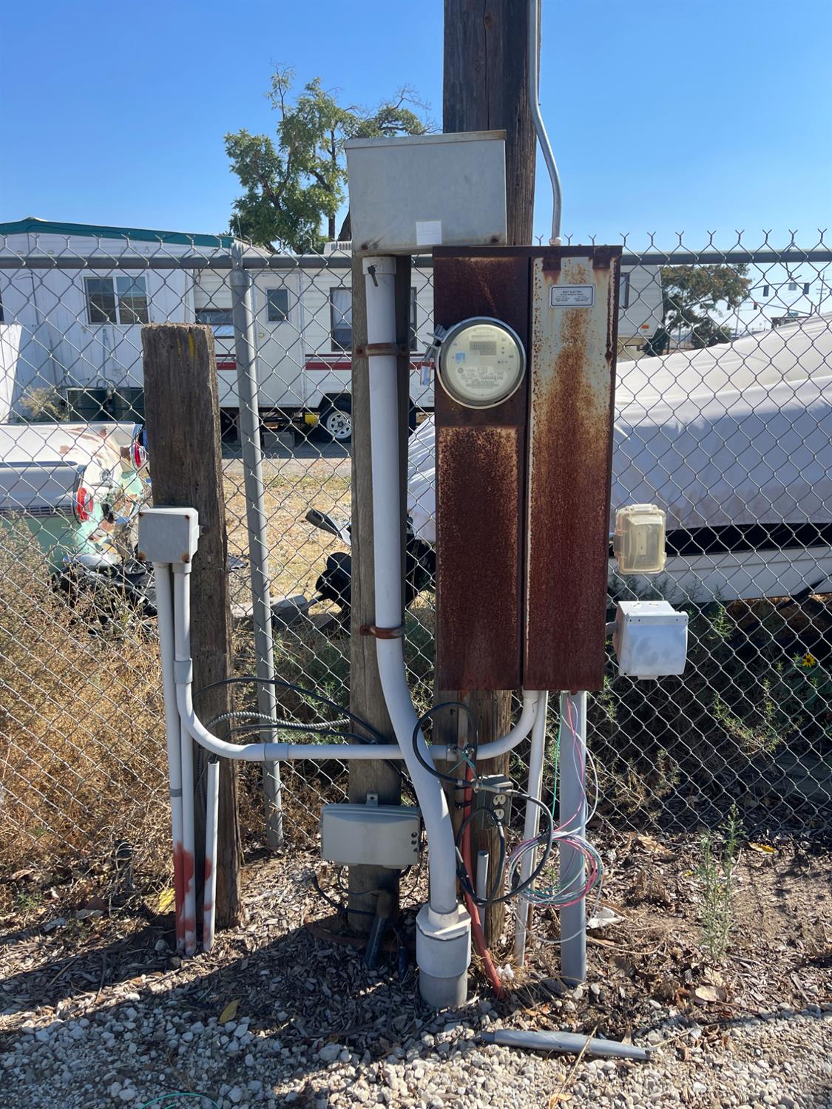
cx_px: 416
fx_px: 801
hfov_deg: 54.9
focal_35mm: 25
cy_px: 554
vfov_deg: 69.4
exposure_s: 1/1739
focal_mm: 5.1
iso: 32
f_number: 1.6
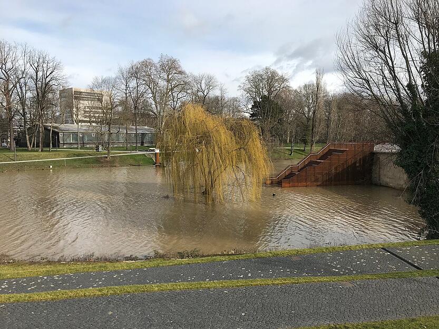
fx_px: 355
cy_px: 164
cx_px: 220
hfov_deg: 63.4
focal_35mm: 28
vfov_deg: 49.8
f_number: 1.8
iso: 20
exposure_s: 1/2083
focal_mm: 3.99
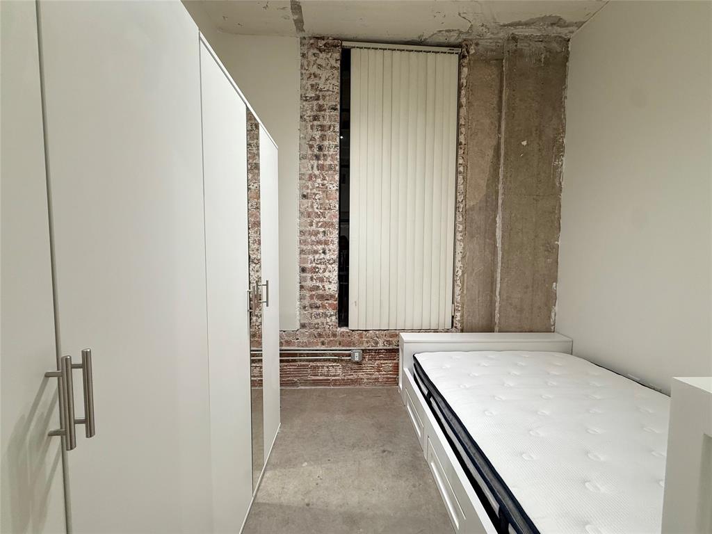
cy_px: 267
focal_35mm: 14
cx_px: 356
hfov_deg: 102.1
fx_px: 288
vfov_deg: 85.7
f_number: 2.2
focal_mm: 2.22
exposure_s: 1/120
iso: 250
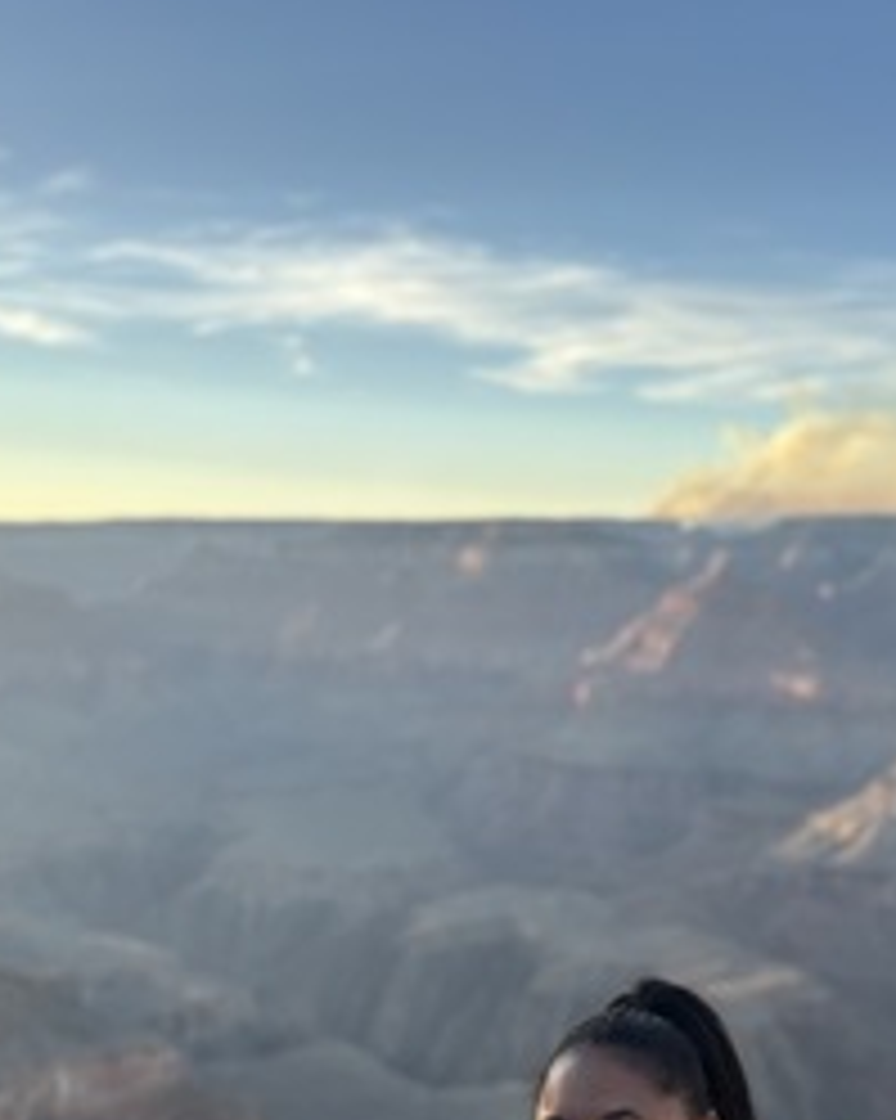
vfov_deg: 34.5
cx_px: 534
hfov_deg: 29.6
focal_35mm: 51
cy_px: 1017
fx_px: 1692
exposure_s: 1/505
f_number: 1.6
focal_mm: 5.96
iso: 50
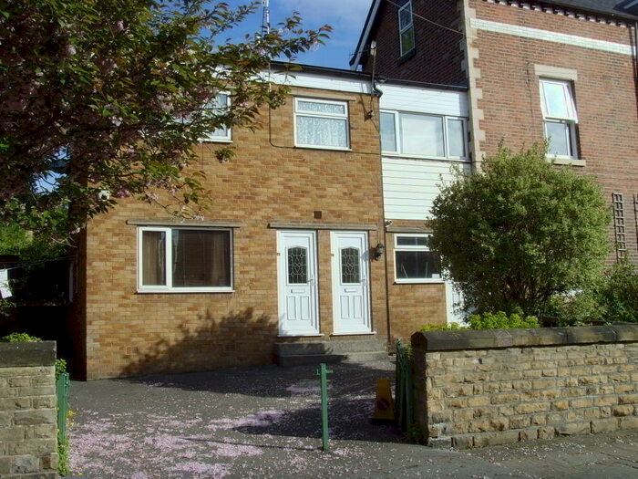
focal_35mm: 39
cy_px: 240
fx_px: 719
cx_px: 319
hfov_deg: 47.9
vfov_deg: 36.8
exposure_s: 1/350
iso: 80
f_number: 6.3
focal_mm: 6.6
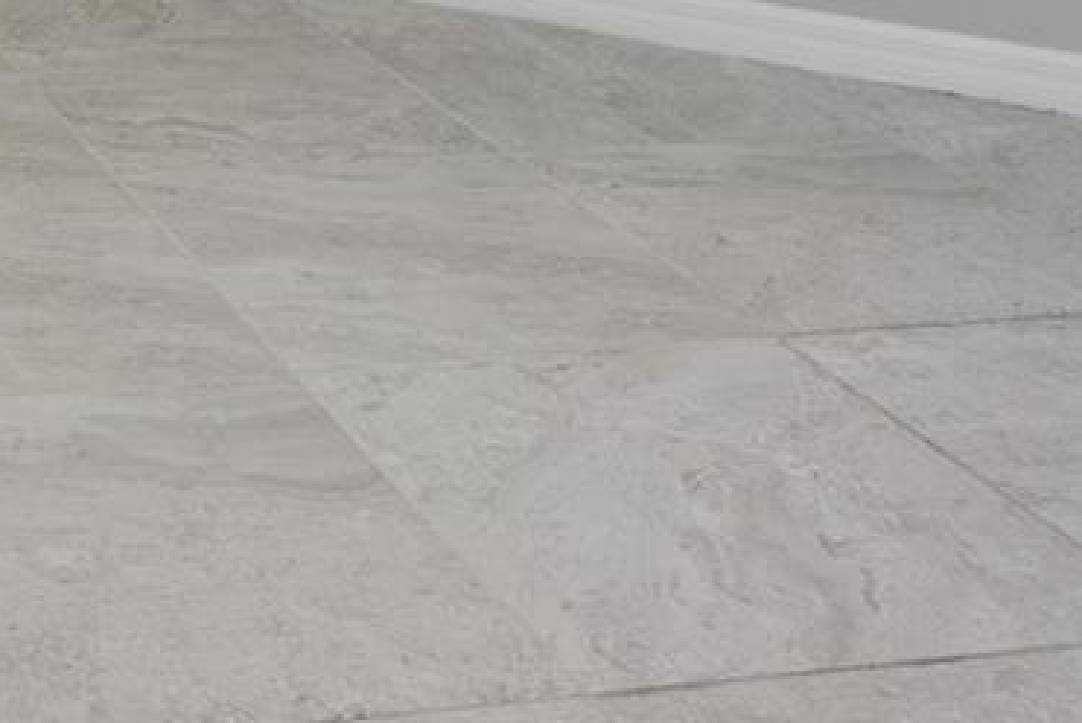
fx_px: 2075
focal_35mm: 69
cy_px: -611
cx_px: -306
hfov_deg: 25.4
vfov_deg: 16.3
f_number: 9
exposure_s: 1/100
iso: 320
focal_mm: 16
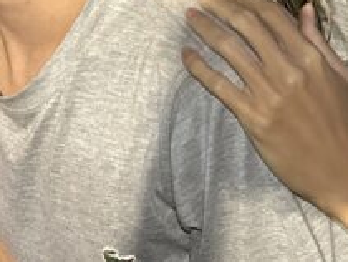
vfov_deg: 10.9
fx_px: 1178
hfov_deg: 16.5
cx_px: -2
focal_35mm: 117
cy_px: -355
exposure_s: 1/30
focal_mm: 6.86
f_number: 1.78
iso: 1250
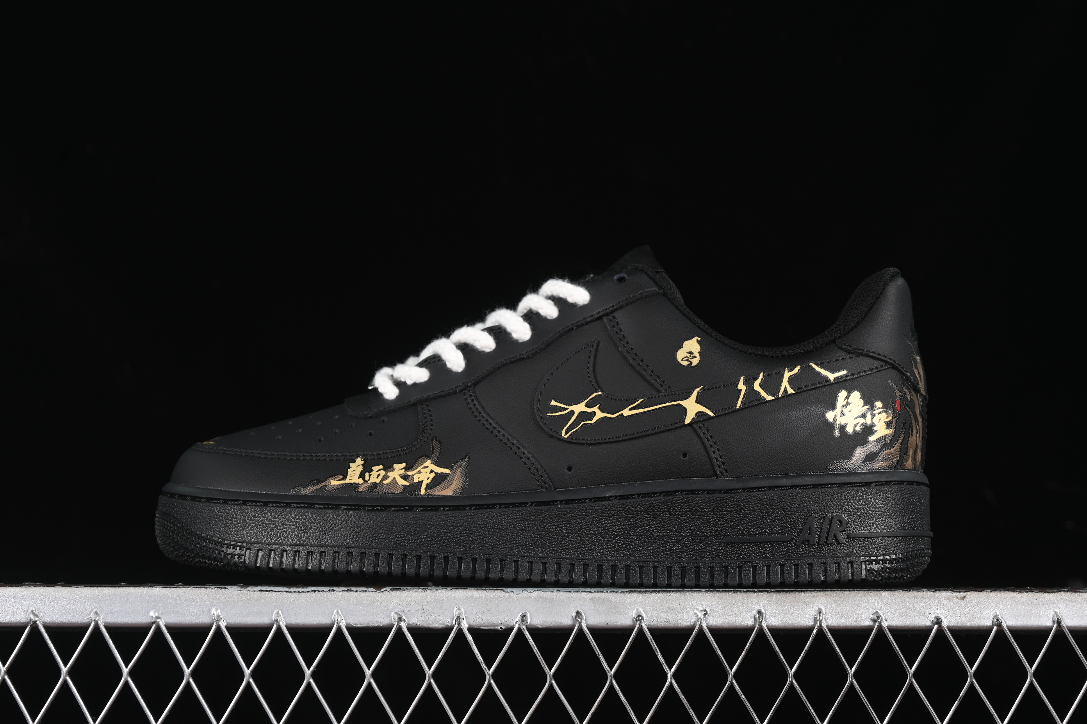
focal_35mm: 75
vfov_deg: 18.2
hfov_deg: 27.0
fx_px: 2264
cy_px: 362
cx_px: 544
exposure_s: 1/50
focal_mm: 50
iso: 160
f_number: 6.3
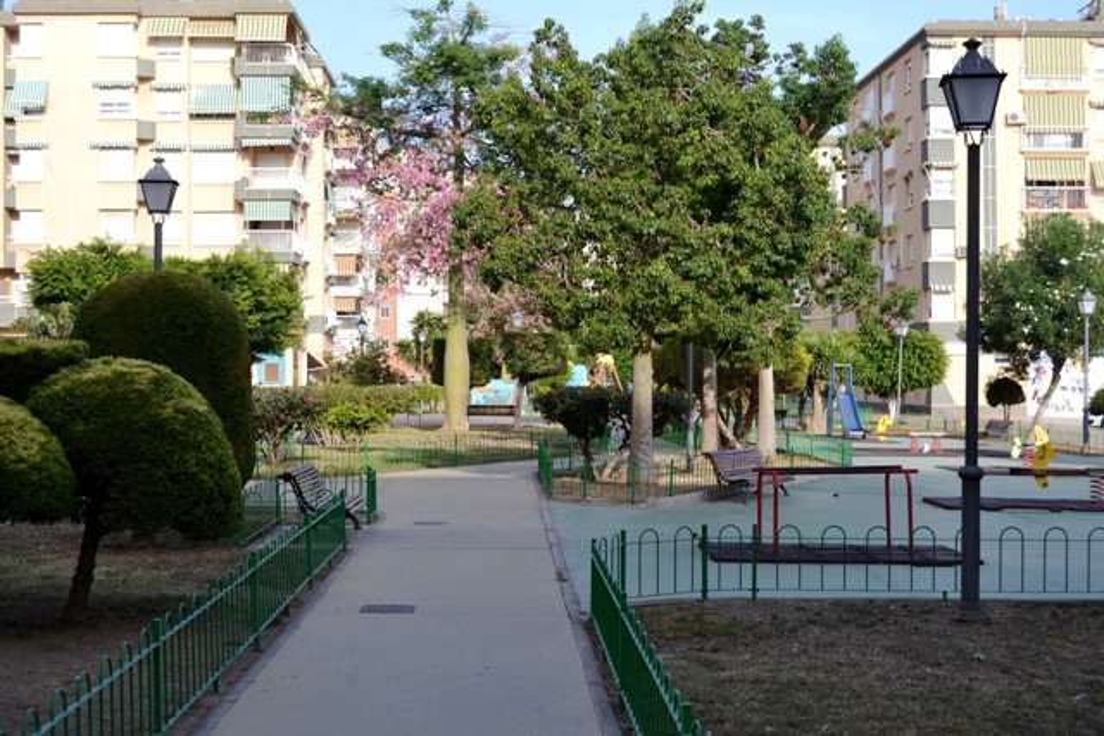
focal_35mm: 52
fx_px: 1610
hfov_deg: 37.8
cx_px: 552
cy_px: 368
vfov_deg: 25.8
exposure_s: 1/160
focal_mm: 35
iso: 100
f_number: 6.3
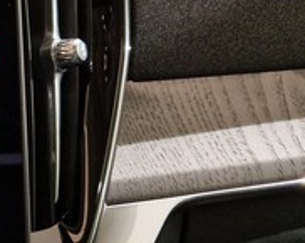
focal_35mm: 79
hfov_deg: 20.6
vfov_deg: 19.4
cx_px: -156
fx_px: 712
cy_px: 141
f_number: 1.8
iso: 640
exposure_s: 1/50
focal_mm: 5.4
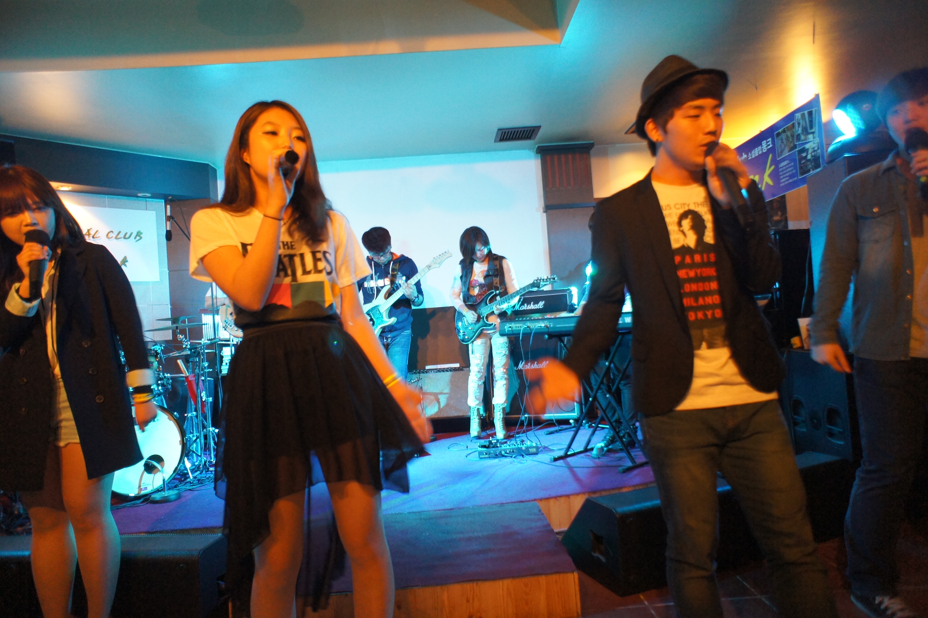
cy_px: 309
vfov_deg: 53.1
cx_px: 464
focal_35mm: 24
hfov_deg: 73.8
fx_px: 618
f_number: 2.8
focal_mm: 16
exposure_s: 1/30
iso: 1600
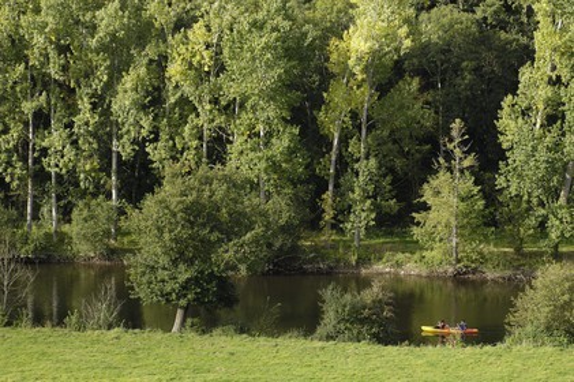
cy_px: 191
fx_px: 1553
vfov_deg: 14.0
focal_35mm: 98
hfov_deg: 20.9
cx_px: 287
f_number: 3.8
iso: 100
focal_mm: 65
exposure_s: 1/160
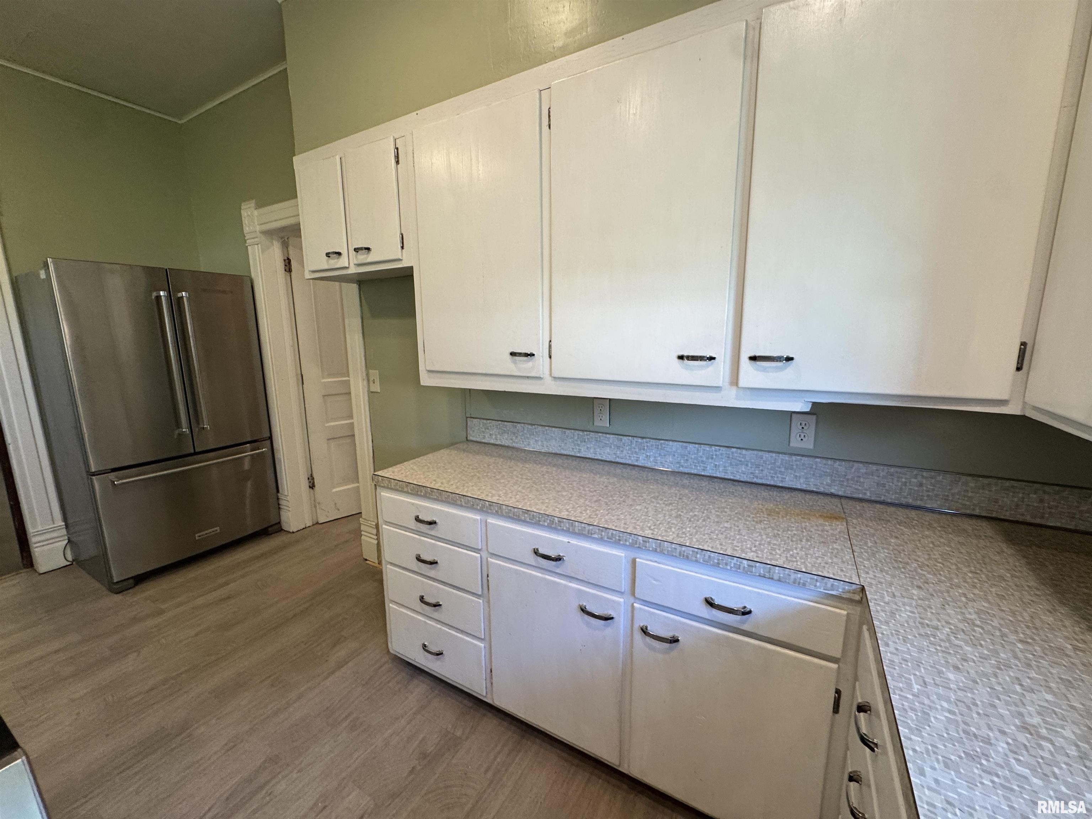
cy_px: 410
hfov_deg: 102.1
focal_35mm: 14
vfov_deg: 85.7
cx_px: 546
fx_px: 442
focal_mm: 2.22
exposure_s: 1/120
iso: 160
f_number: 2.2
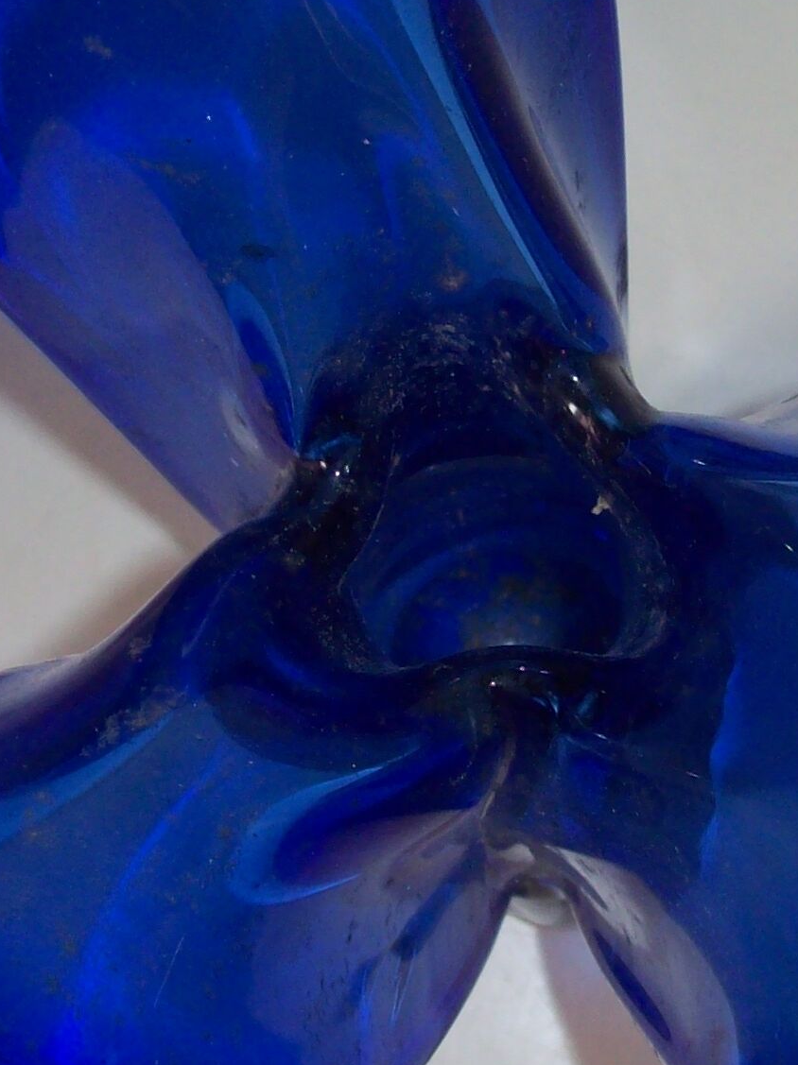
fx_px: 2800
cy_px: 410
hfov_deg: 16.2
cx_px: 504
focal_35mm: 91
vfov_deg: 21.5
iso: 80
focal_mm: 6
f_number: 2.7
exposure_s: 1/64
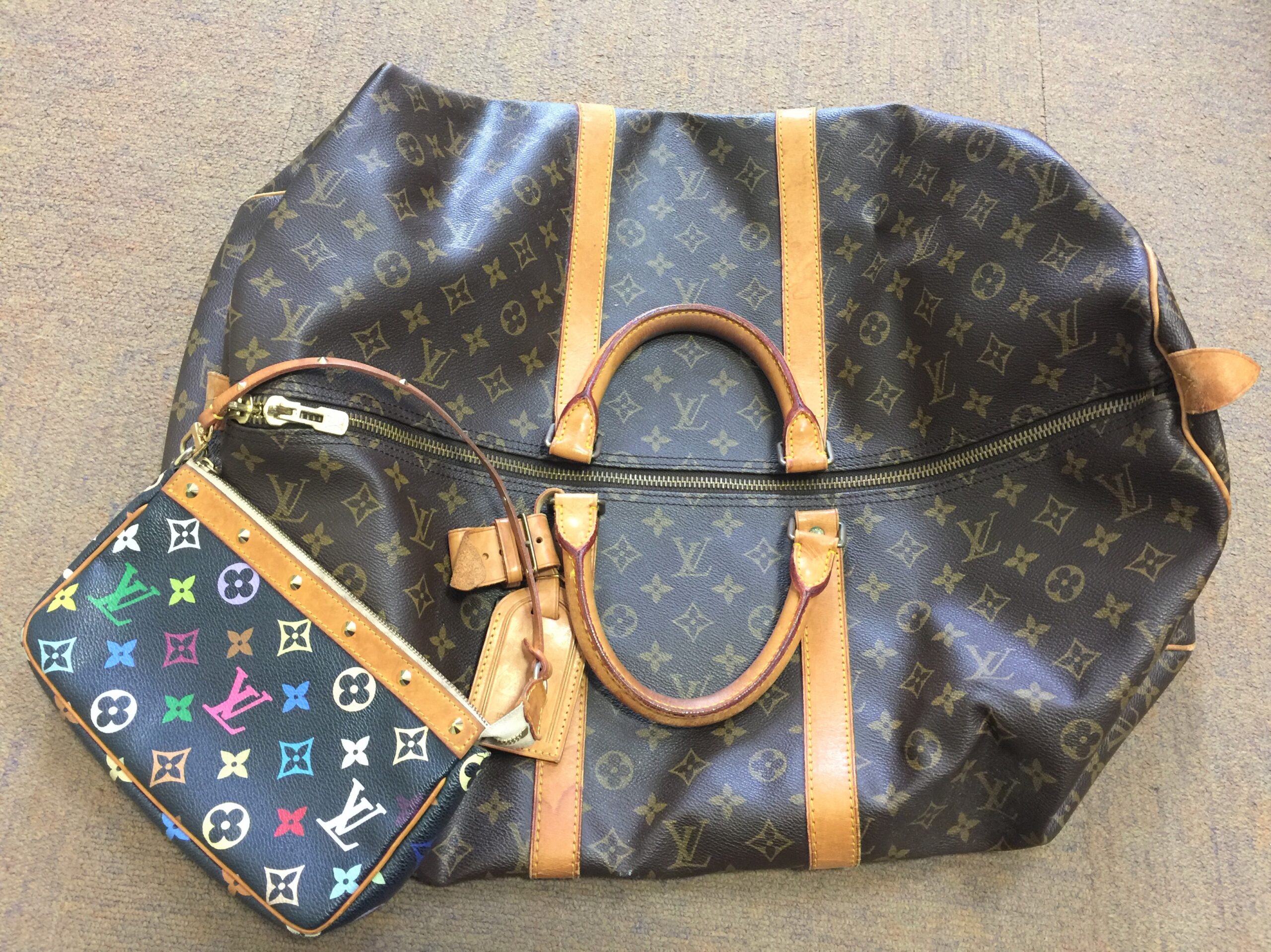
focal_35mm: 29
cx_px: 636
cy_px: 476
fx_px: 1064
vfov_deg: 48.2
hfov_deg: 61.7
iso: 80
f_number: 2.2
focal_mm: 4.15
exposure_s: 1/15
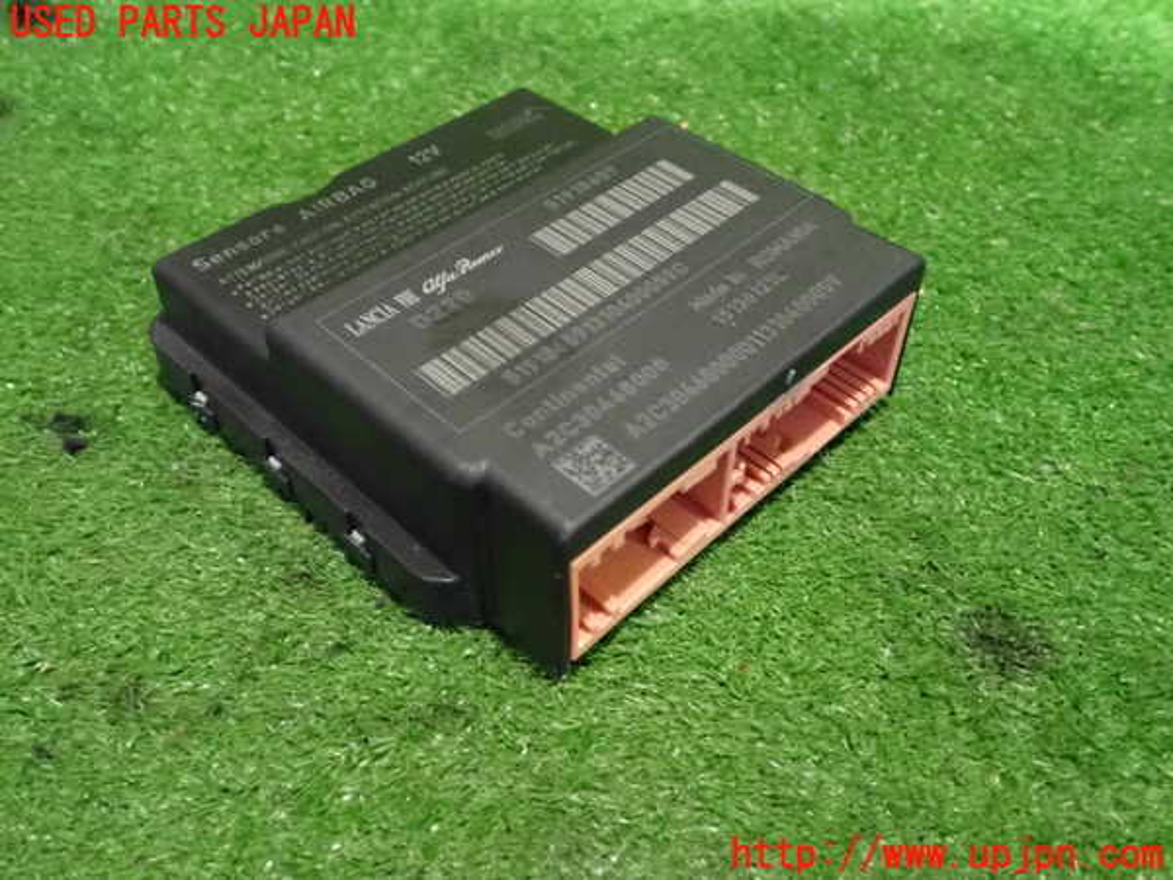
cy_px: 440
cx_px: 586
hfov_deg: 56.8
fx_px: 1084
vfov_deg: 44.2
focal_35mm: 32
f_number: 2.4
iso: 2000
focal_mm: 5.79
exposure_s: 1/50
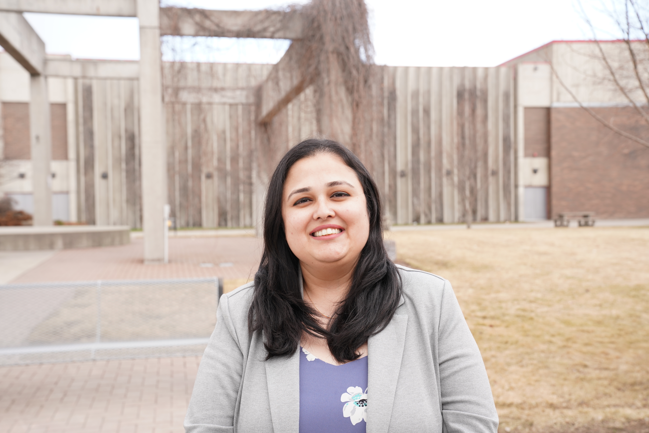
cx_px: 324
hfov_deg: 43.6
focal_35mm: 45
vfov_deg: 29.9
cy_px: 216
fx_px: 811
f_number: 5.6
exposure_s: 1/200
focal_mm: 45
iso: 400
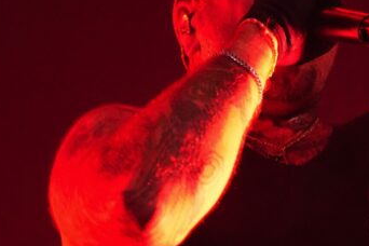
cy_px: 47
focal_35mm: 219
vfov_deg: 6.3
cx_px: 260
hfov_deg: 9.4
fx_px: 2246
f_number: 5
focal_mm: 65
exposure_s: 1/125
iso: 6400
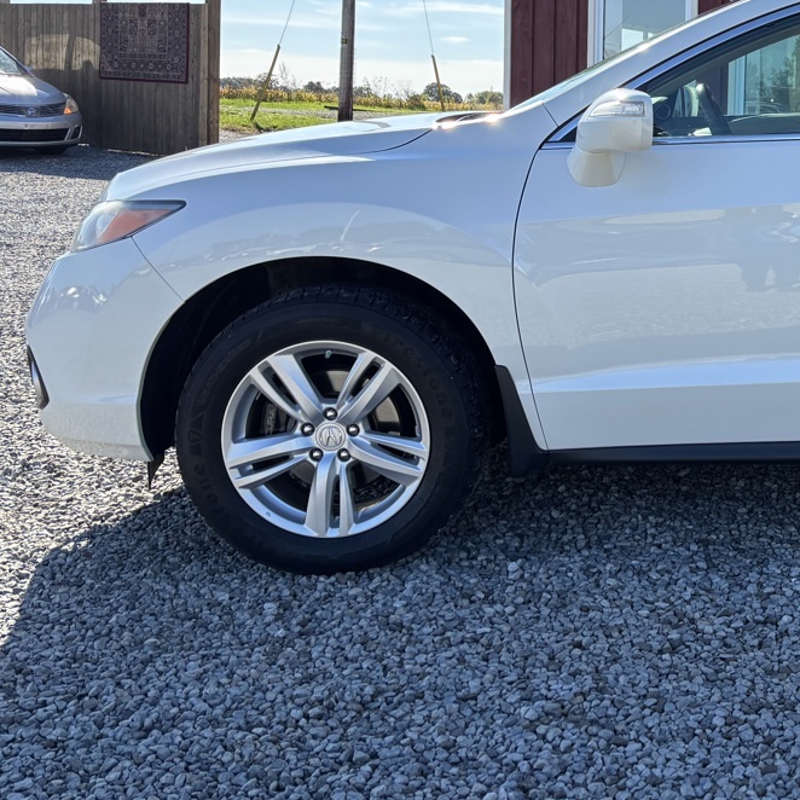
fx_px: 1307
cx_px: 850
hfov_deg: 30.8
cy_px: 209
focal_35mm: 50
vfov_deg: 33.4
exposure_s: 1/1567
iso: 50
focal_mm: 5.96
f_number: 1.6
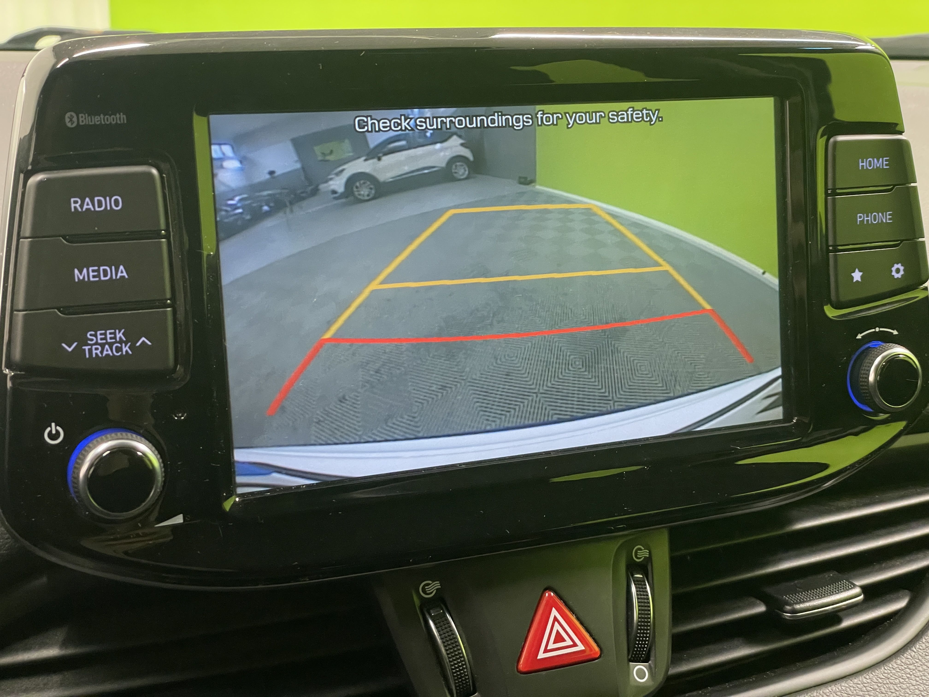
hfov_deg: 36.8
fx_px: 1396
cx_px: 464
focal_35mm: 52
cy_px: 348
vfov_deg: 28.0
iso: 400
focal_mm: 6
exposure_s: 1/50
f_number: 2
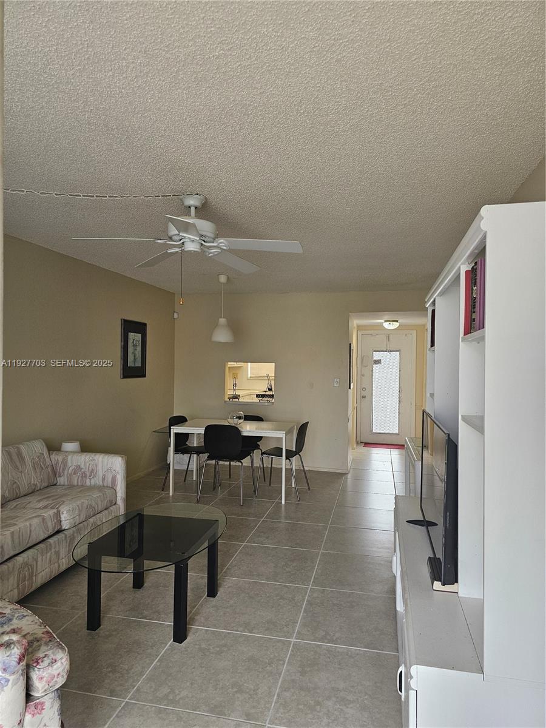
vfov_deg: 73.9
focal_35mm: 23
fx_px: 484
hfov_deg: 58.9
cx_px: 273
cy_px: 364
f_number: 1.7
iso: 80
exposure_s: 1/120
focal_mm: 6.3
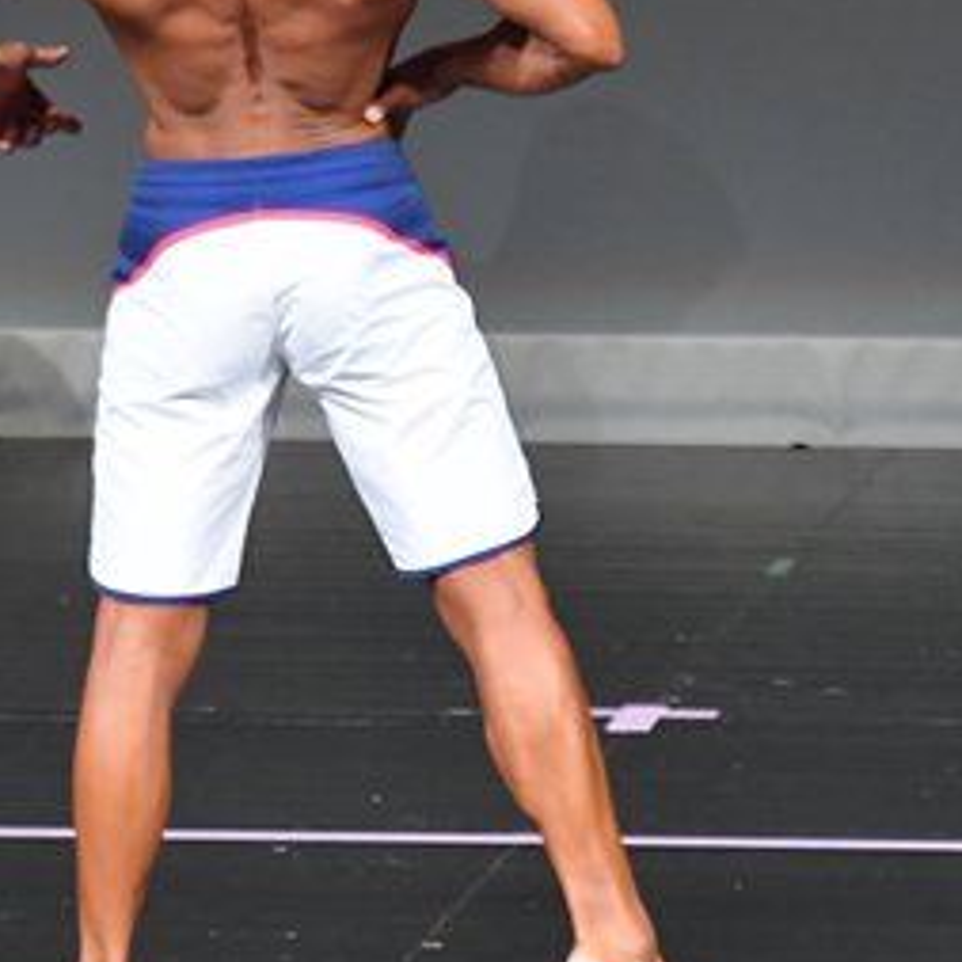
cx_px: 375
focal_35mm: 898
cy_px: 228
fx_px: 28234
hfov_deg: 2.0
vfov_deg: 2.0
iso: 5000
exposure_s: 1/400
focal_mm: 230
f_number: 5.6
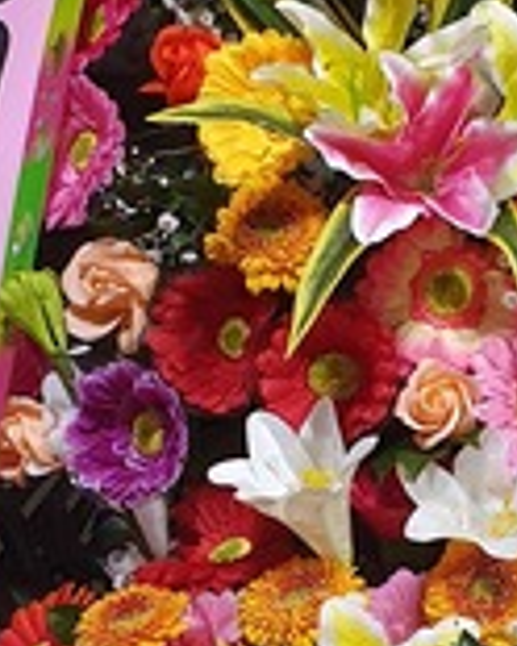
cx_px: 396
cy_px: 446
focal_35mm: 131
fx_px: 2506
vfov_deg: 14.7
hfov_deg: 11.7
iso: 400
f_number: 2.4
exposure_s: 1/40
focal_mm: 4.32
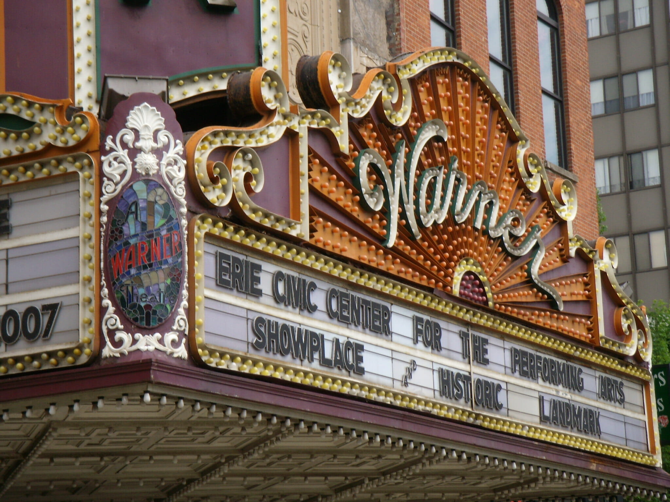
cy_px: 251
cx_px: 335
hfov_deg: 21.3
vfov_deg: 16.1
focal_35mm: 92
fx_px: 1781
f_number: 6.7
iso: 64
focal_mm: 15.4
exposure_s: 1/185
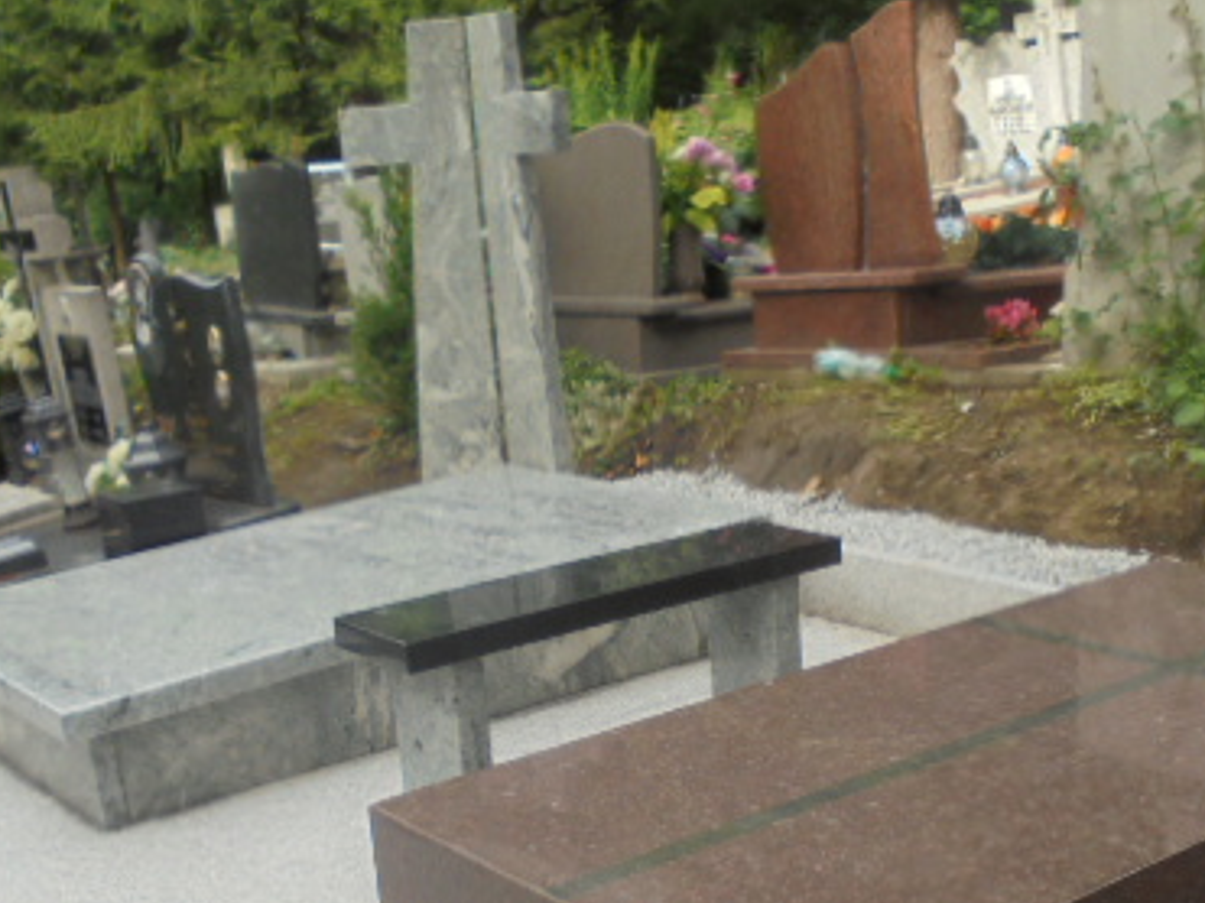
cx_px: 630
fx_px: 1740
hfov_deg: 38.2
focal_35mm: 50
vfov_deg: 28.5
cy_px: 718
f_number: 3.7
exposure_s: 1/250
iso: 100
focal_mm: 5.3
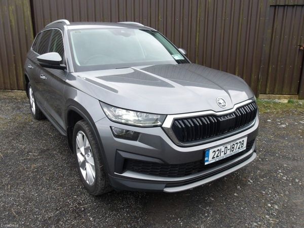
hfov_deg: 65.3
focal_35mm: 27
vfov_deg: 51.4
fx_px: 237
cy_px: 114
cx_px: 152
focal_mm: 4.9
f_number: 3
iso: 100
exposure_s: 1/108
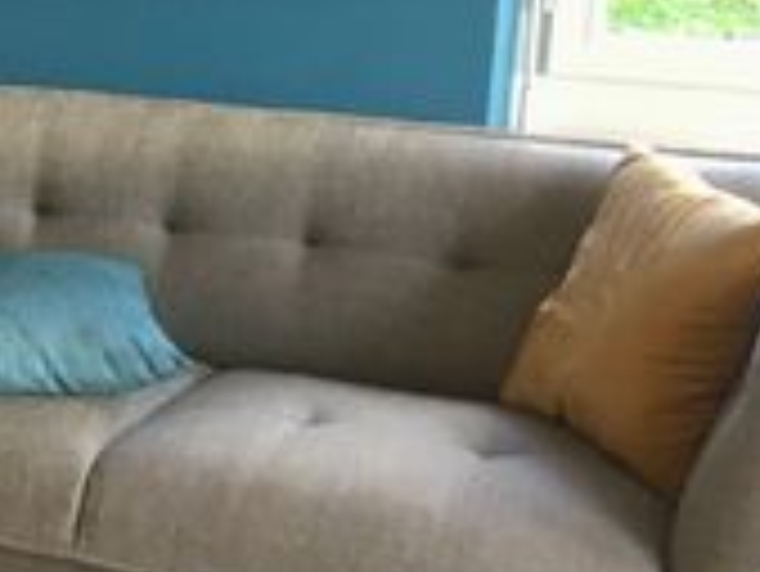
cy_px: 203
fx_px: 2263
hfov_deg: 16.5
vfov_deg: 14.4
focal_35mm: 103
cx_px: -526
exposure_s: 1/33
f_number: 2.2
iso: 100
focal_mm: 4.15
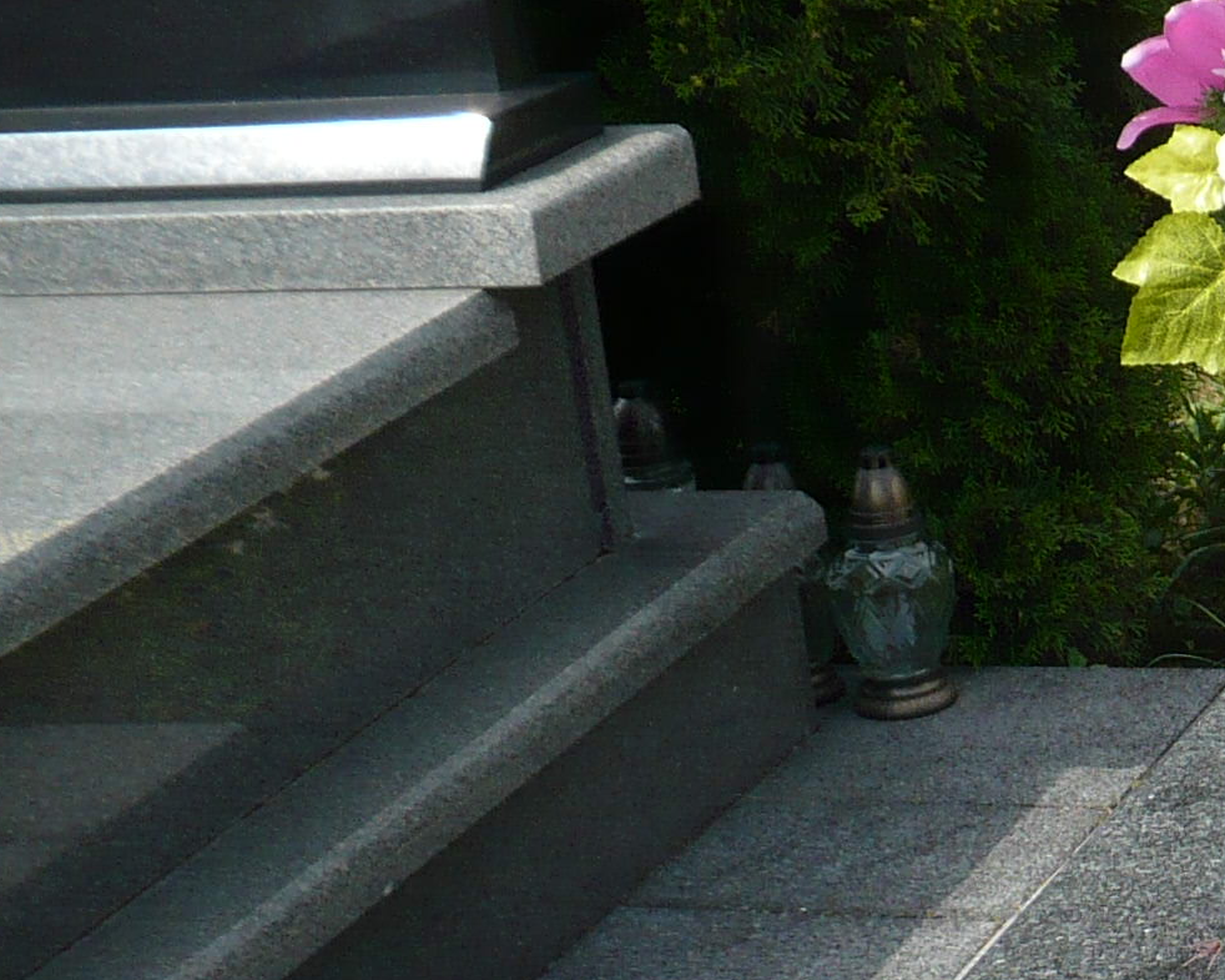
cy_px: 916
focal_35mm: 113
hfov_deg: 15.5
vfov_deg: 13.5
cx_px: 1899
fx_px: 4096
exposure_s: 1/800
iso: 100
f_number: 2.8
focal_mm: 6.1
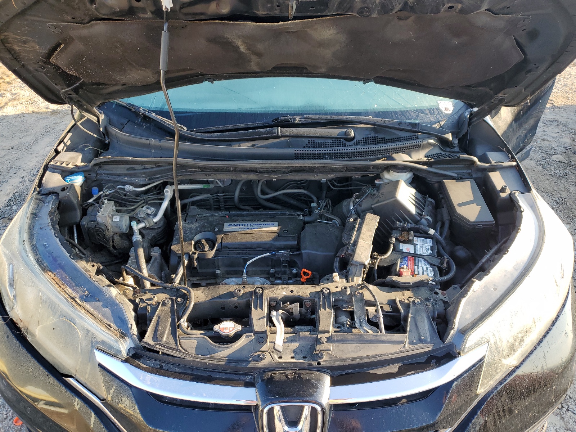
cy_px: 216
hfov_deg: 67.3
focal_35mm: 26
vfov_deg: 53.1
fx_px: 433
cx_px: 288
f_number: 1.5
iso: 50
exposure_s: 1/278
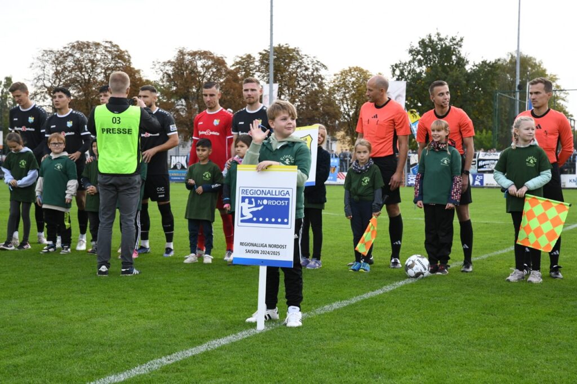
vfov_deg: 21.9
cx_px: 288
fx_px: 993
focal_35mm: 62
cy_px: 192
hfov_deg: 32.4
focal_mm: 62
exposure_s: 1/800
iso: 2000
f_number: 8
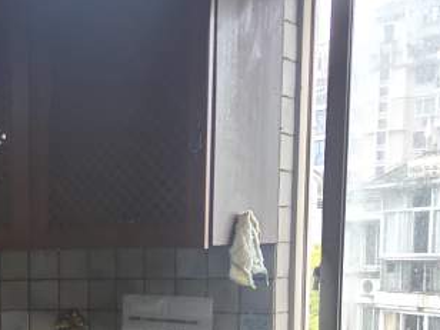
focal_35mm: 78
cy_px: 354
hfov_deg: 23.0
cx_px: -89
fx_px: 991
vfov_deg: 18.3
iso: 618
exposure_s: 1/33
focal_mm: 4.35
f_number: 1.79
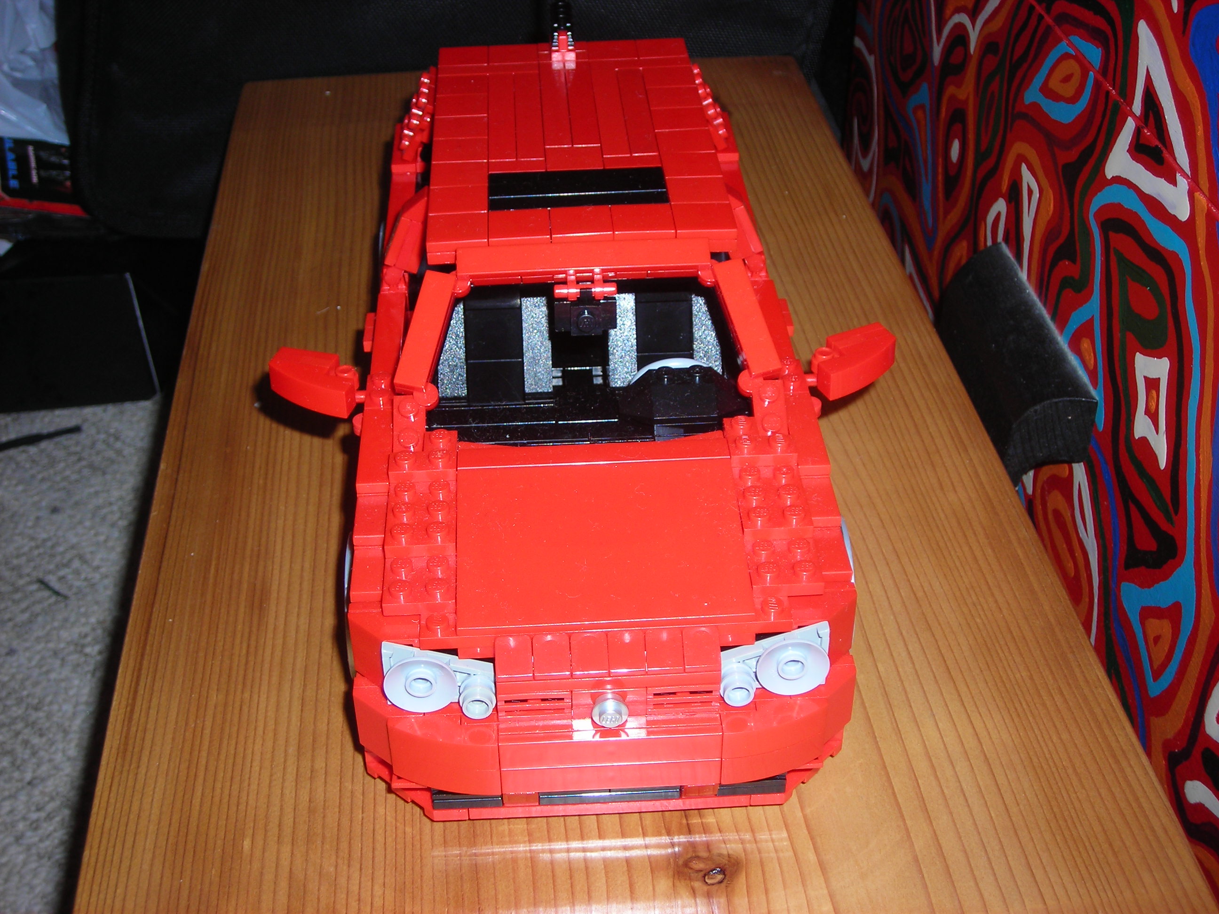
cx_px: 610
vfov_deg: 30.9
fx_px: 1655
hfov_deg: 40.4
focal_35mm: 47
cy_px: 457
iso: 50
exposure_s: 1/60.1
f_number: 3.4
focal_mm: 7.8
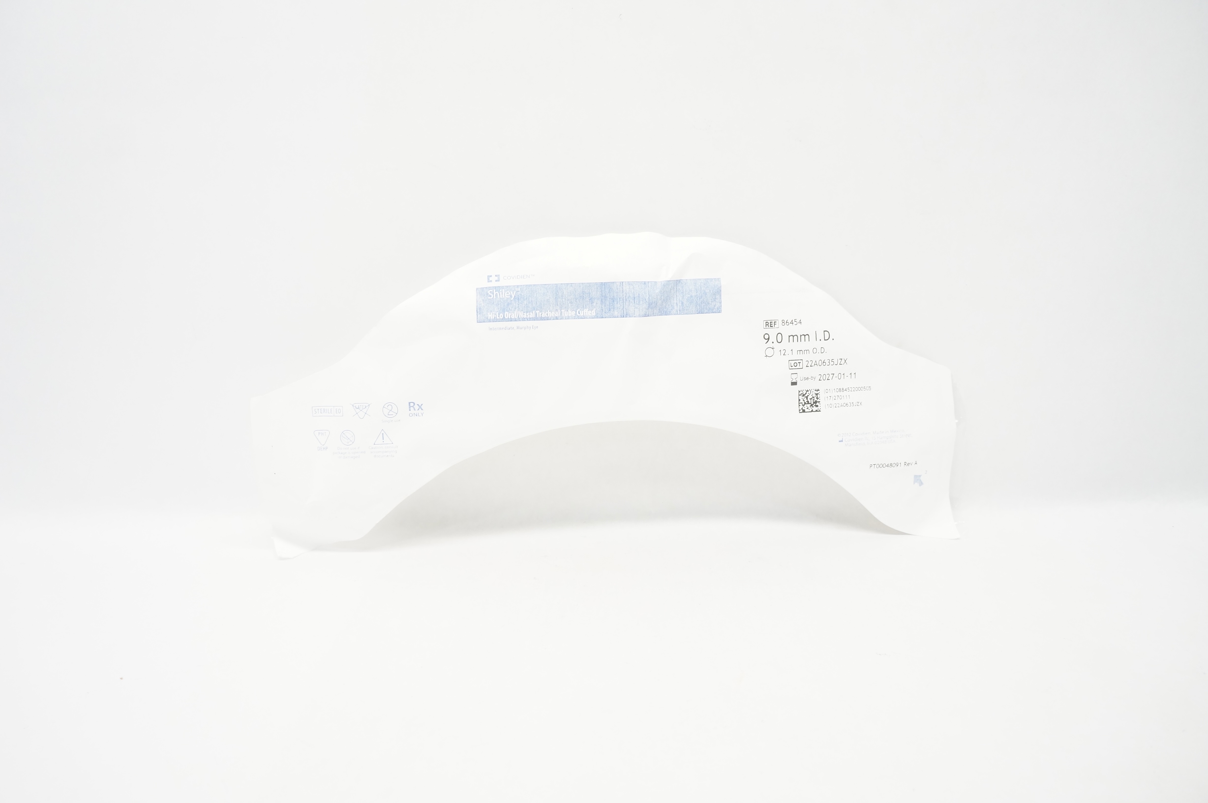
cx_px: 604
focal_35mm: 27
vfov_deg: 47.8
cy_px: 402
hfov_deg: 67.4
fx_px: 905
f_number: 5.6
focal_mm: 18
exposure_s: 1/80
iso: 800
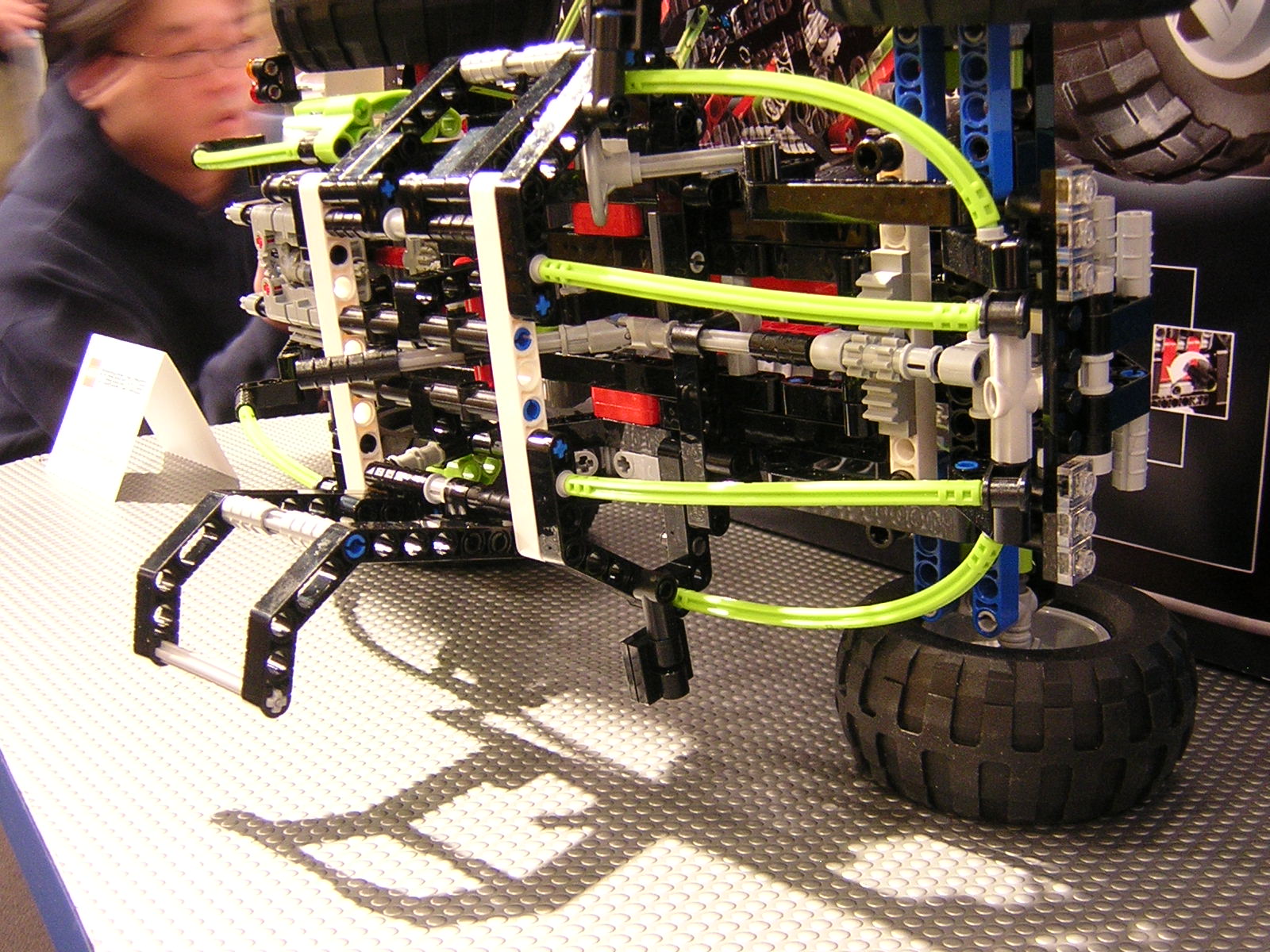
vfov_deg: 36.0
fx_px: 1468
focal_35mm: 40
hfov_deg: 46.8
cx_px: 635
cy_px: 476
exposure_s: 1/3.4
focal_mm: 5.2
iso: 354
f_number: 2.7
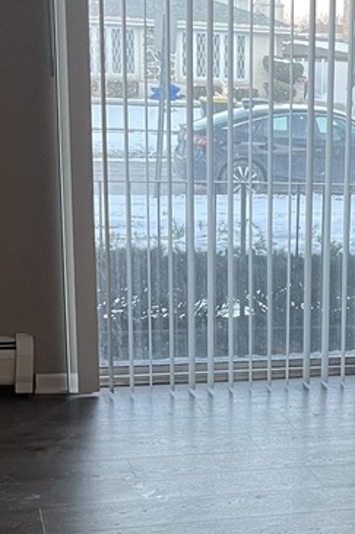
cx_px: 399
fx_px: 1184
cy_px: 426
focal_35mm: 80
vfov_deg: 25.0
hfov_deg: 16.5
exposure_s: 1/60
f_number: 1.6
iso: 125
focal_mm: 5.1
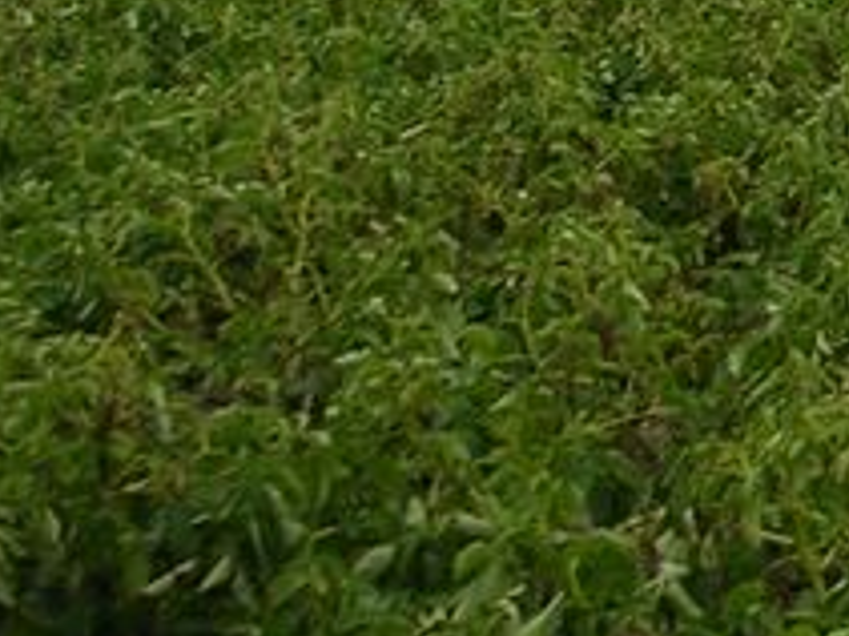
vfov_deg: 10.2
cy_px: -72
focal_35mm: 144
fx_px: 3530
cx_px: 1501
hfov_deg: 12.6
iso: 50
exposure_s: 1/522
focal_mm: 5.8
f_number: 2.8
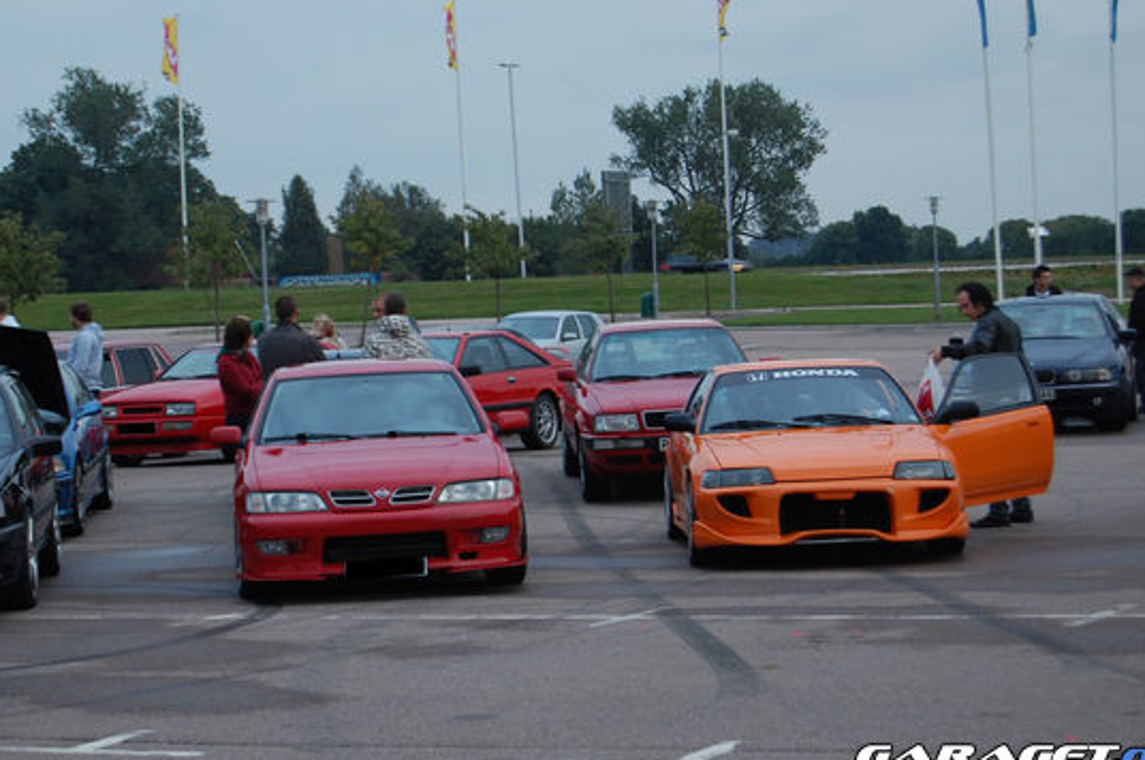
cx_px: 538
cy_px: 322
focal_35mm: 99
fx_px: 3132
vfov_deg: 13.8
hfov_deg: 20.7
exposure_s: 1/50
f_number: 5.6
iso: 400
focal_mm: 55
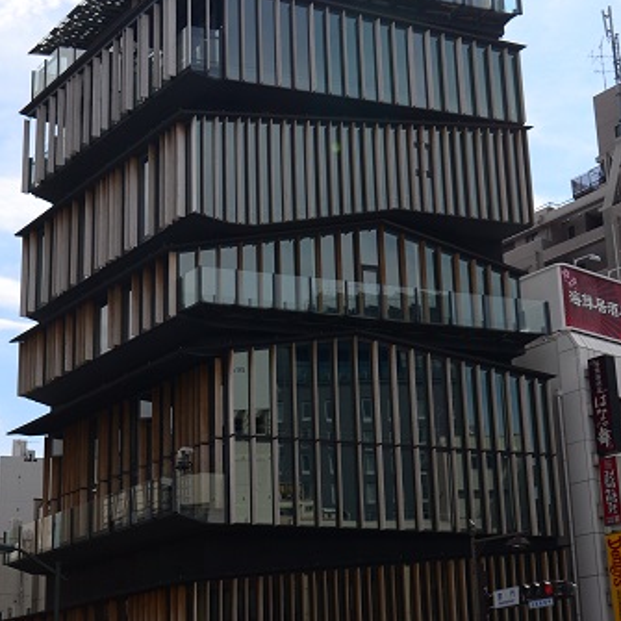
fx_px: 1948
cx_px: 263
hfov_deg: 18.1
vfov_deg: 18.1
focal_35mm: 96
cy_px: 365
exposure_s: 1/2500
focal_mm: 42
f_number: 5
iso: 200
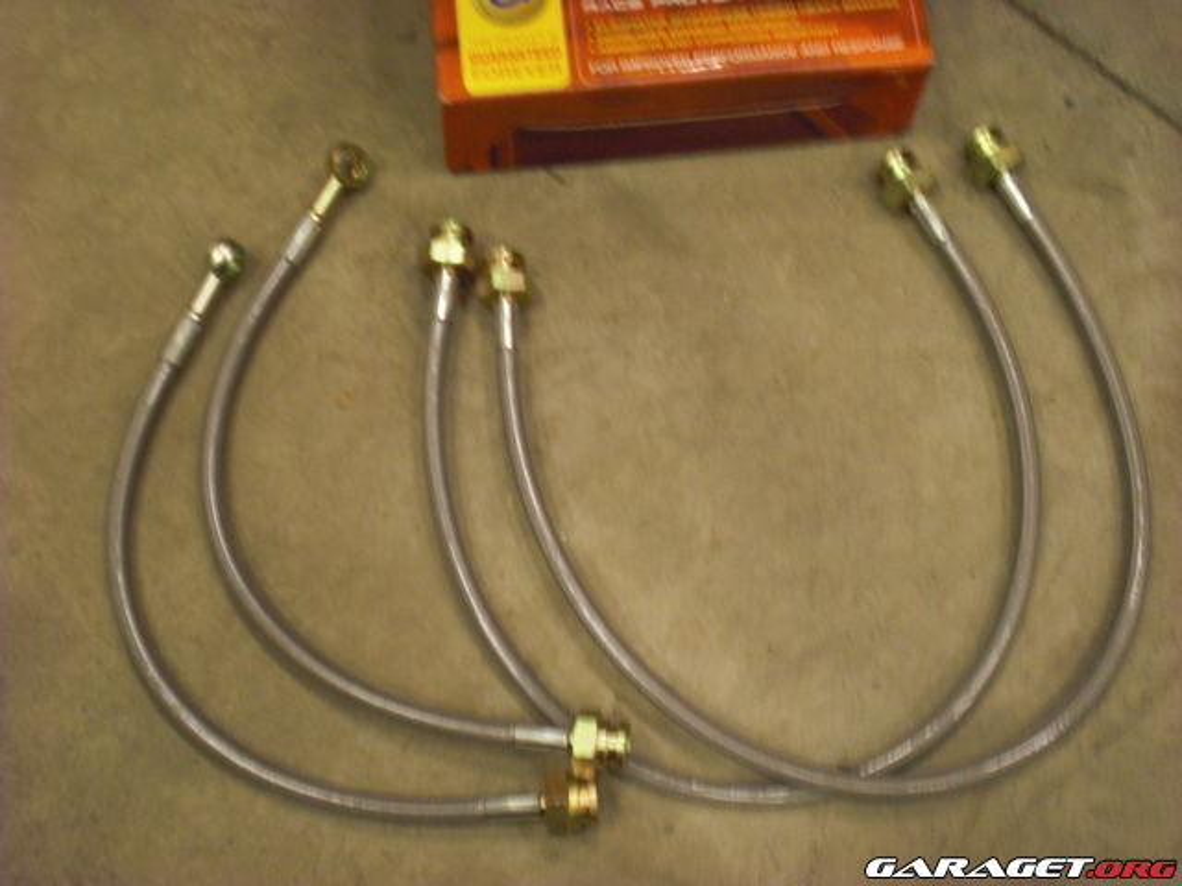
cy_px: 443
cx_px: 591
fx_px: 1741
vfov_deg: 28.6
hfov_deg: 37.5
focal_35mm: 51
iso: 200
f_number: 3.6
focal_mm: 8.44
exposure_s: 1/15
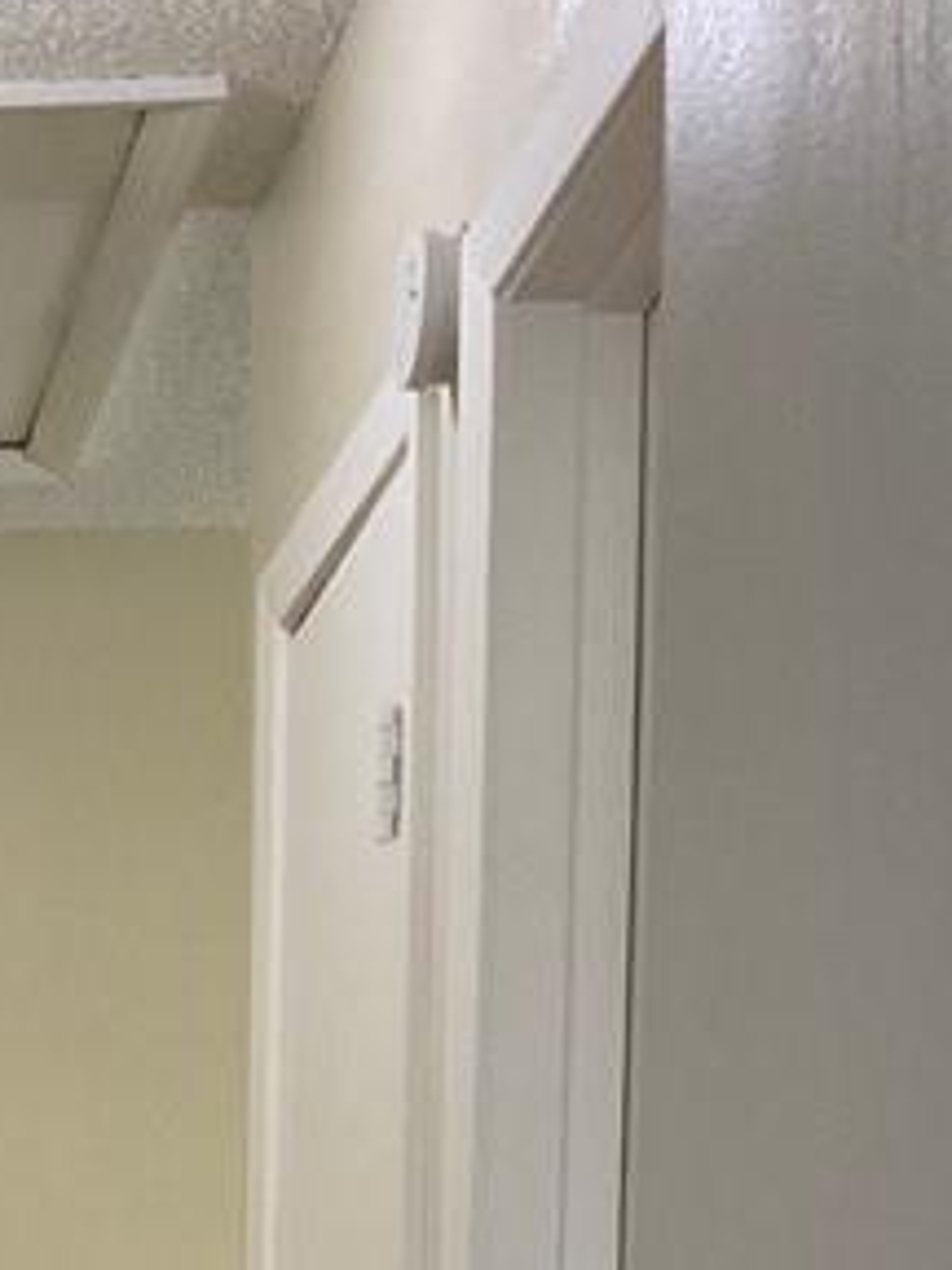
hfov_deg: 13.6
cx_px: -454
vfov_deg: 16.9
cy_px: 2020
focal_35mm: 103
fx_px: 3777
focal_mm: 3
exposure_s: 1/50
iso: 80
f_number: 1.8
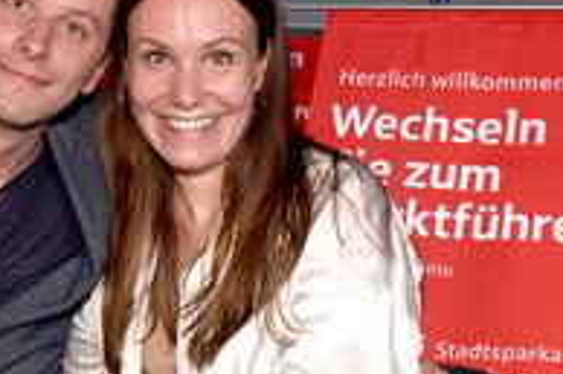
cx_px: 132
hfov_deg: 21.7
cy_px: 299
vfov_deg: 14.6
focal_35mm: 93
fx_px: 1453
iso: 2000
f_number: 6.3
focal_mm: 40
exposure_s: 1/80
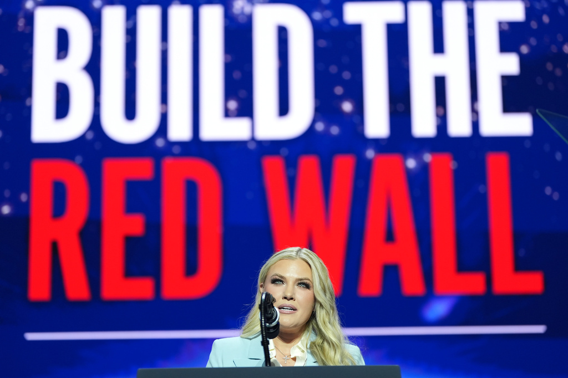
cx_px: 284
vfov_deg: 11.9
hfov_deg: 17.8
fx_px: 1814
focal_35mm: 115
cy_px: 189
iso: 1600
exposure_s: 1/640
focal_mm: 115
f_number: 2.8
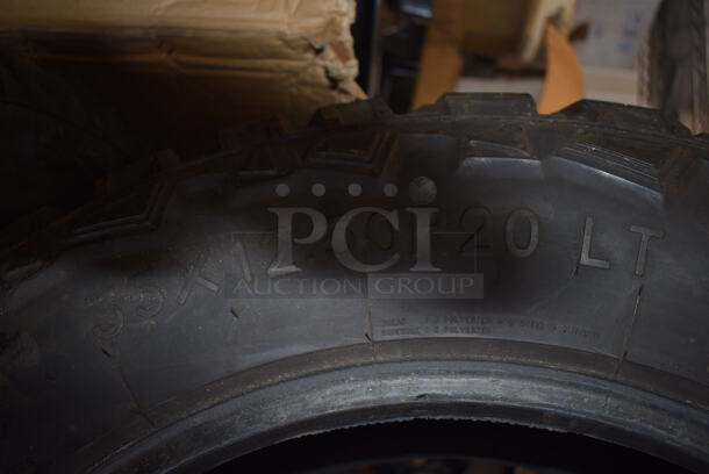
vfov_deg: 43.7
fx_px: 591
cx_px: 354
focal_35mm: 30
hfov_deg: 61.9
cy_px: 237
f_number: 3.8
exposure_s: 1/125
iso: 360
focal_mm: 20
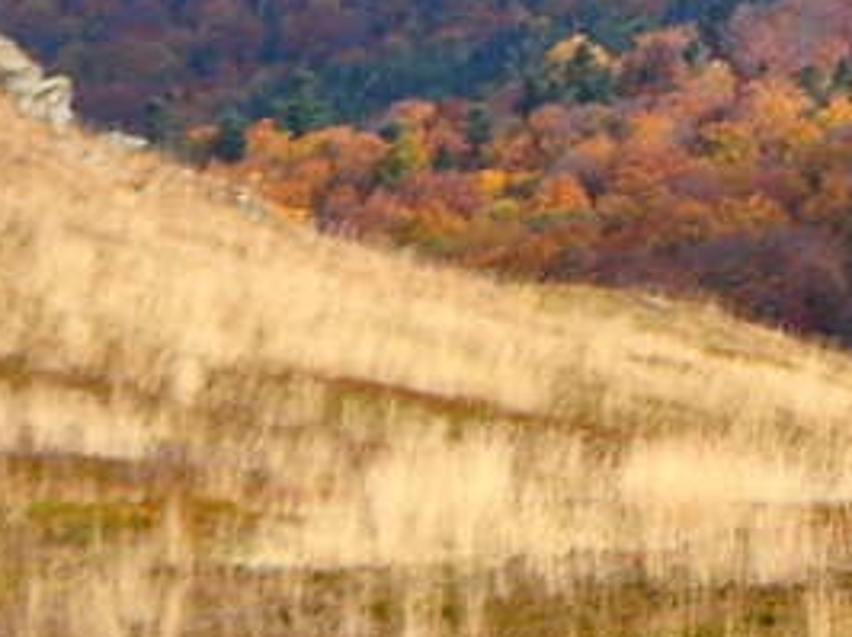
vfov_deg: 4.3
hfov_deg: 5.7
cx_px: 1903
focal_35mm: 338
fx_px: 8312
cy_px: -527
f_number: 10
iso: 400
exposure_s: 1/400
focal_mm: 52
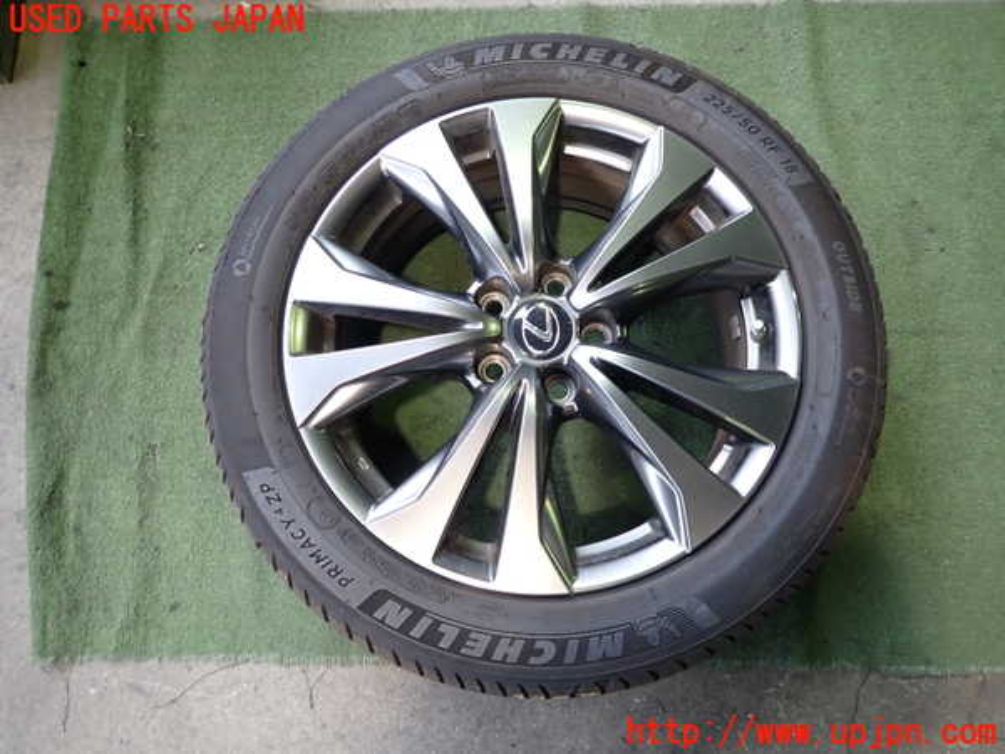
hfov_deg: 69.4
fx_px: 726
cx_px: 502
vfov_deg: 54.9
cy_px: 377
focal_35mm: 25
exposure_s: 1/40
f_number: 2
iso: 200
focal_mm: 4.5
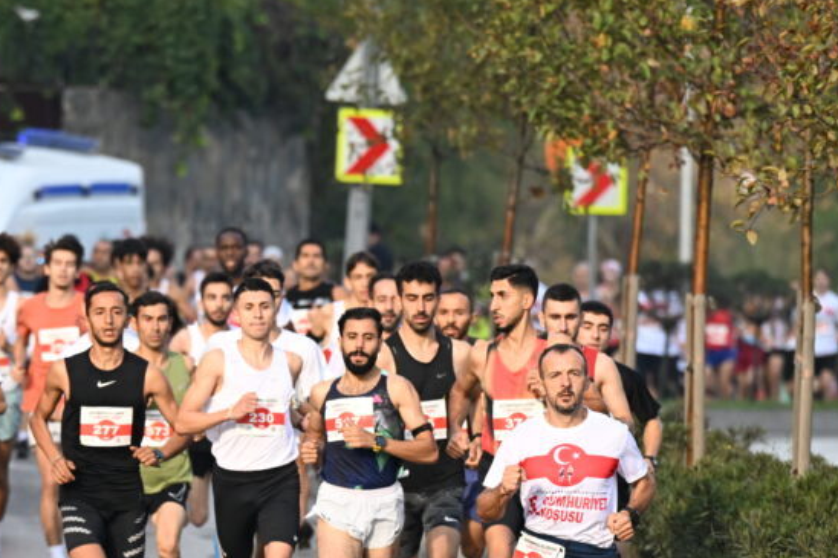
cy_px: 453
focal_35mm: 467
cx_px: 26
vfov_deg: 2.9
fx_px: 10867
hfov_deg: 4.4
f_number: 4
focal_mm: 200
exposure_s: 1/800
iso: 400
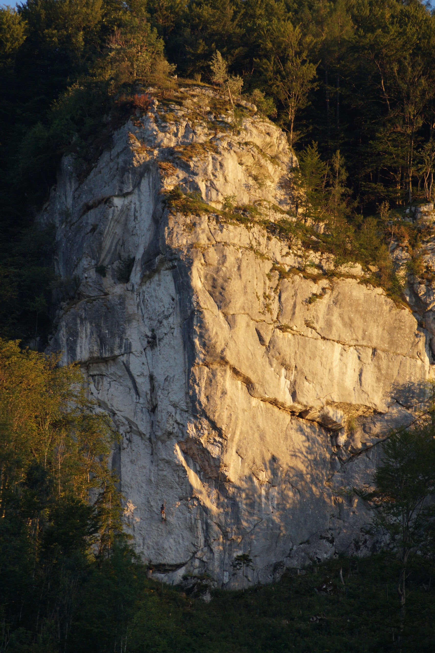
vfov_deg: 6.9
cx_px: 218
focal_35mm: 300
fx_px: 5443
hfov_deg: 4.6
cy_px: 326
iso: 320
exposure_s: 1/320
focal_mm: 200
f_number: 5.6
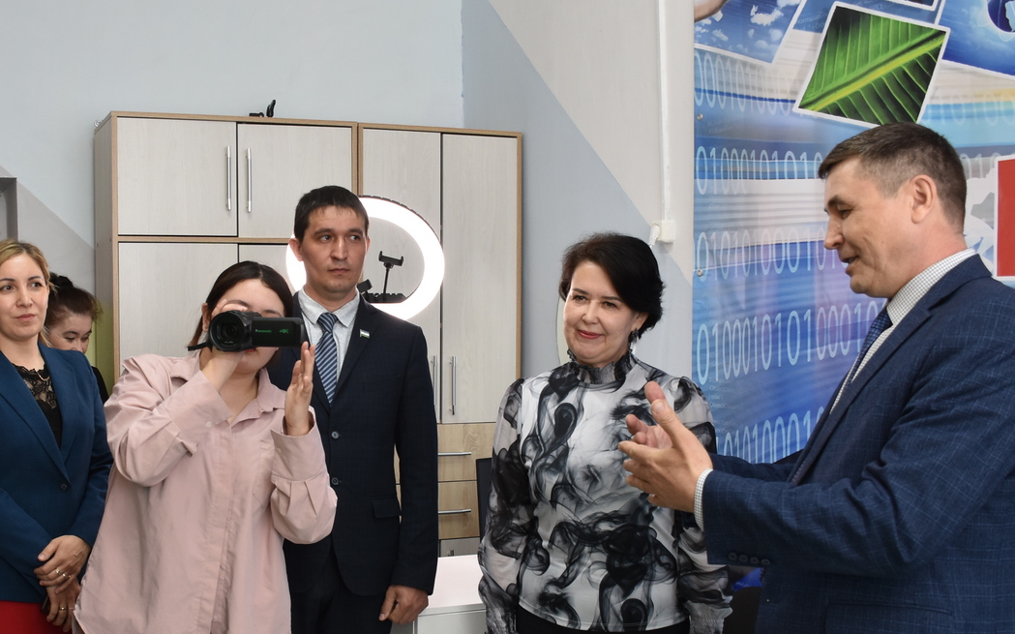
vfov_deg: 30.4
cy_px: 390
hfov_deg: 46.4
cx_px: 332
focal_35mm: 42
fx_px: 1161
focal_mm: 18
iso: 400
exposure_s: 1/100
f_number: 5
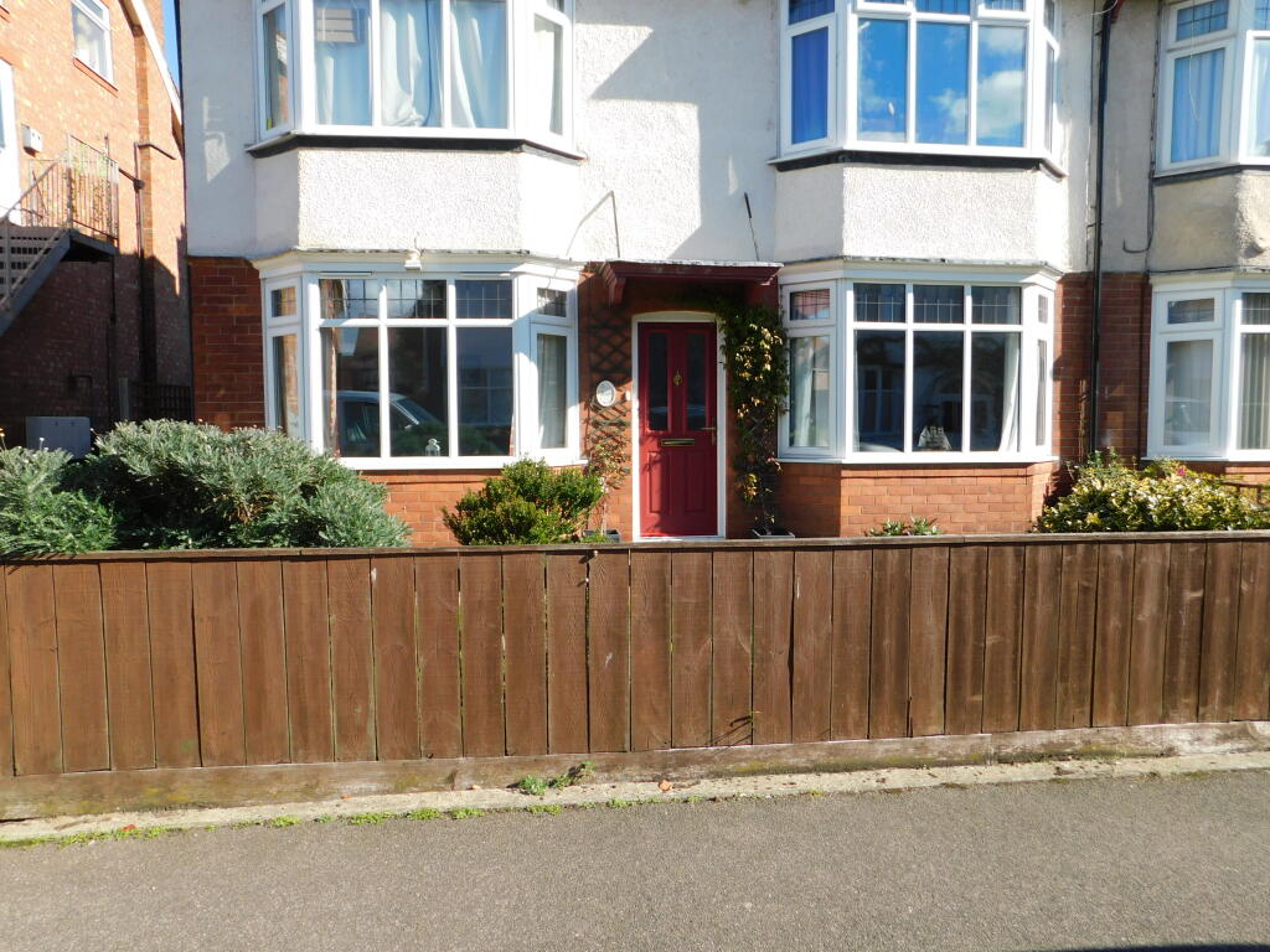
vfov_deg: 56.8
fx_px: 881
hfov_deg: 71.6
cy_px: 476
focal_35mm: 24
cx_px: 635
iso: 125
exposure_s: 1/800
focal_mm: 4.1
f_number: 3
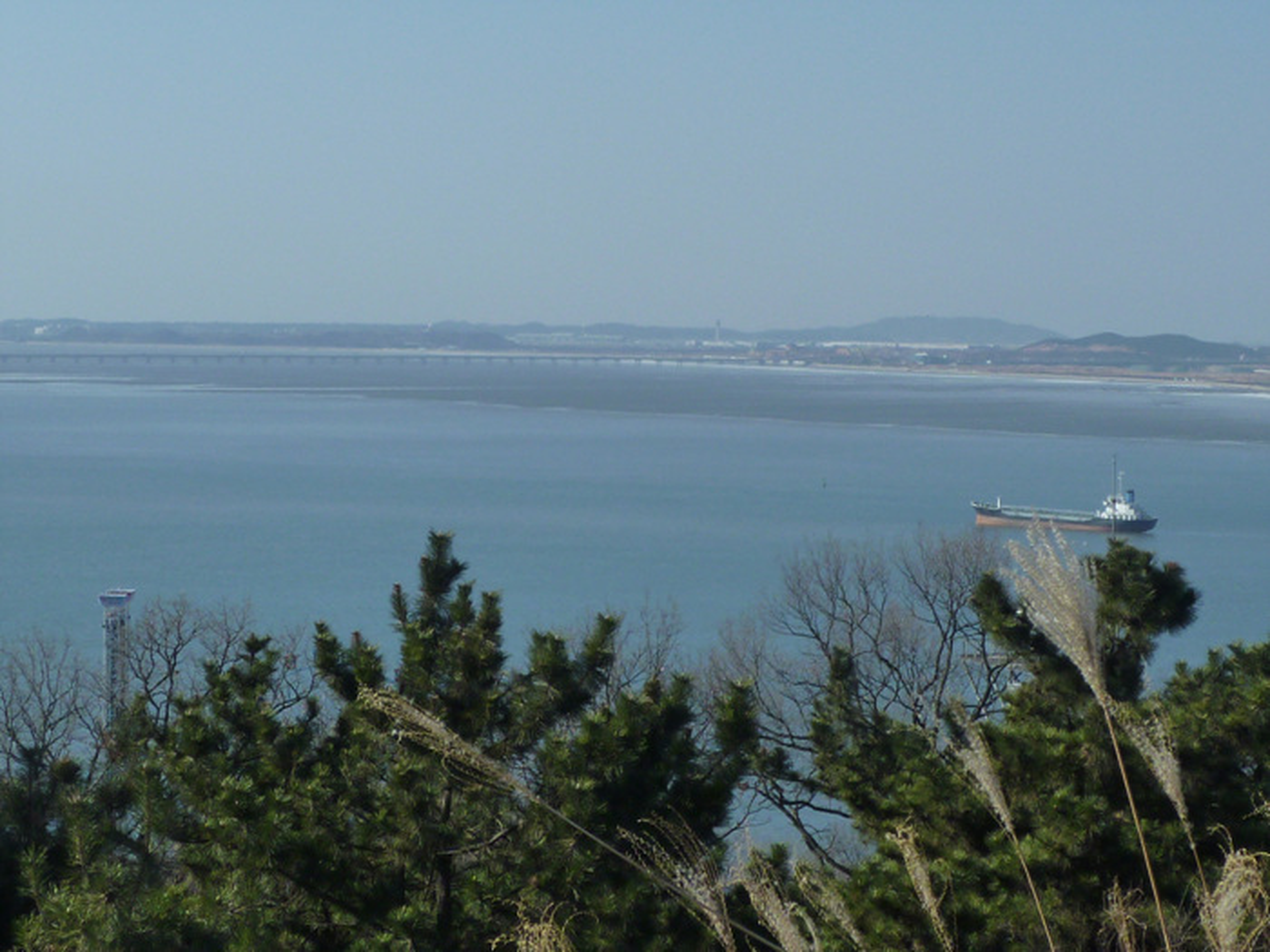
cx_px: 635
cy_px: 476
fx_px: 3595
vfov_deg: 15.1
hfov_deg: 20.0
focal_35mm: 98
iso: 125
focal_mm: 8.8
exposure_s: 1/800
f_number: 4.3
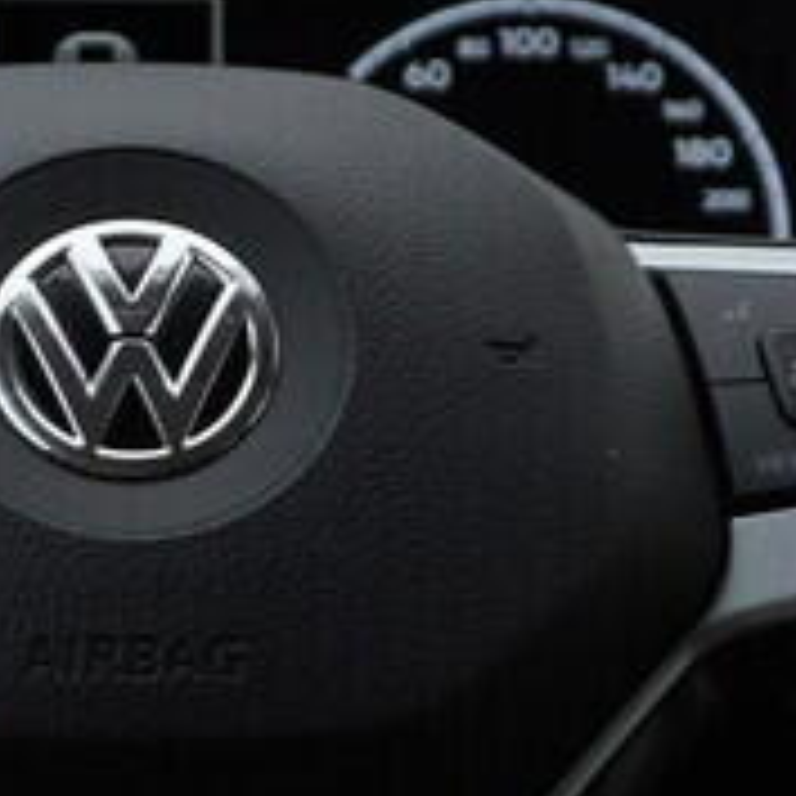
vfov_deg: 9.9
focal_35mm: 177
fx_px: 4605
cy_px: 331
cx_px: 85
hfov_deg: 9.8
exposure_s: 1/80
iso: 125
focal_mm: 24
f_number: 4
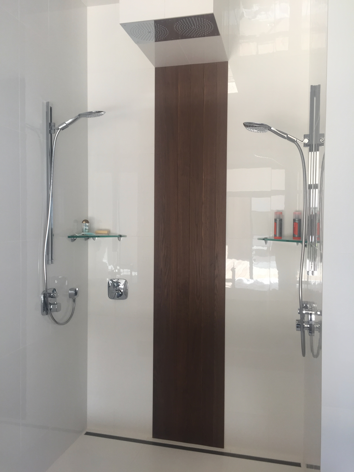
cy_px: 236
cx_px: 177
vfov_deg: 61.7
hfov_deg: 48.2
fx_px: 395
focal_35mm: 29
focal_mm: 4.15
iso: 40
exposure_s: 1/60
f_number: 2.2
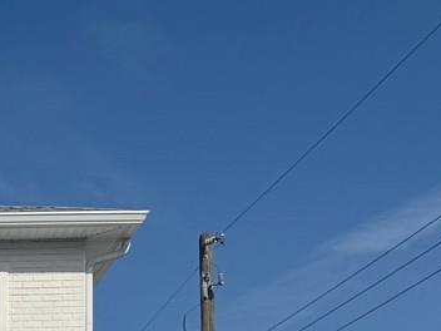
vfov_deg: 12.3
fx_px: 1389
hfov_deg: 15.6
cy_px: 622
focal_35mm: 109
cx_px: -345
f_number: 1.78
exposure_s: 1/12346
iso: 64
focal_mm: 6.76
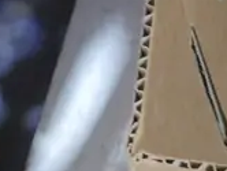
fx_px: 1859
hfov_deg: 6.4
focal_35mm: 283
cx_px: 680
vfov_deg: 5.2
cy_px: -98
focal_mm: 23
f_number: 5.1
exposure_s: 1/40
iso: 3200
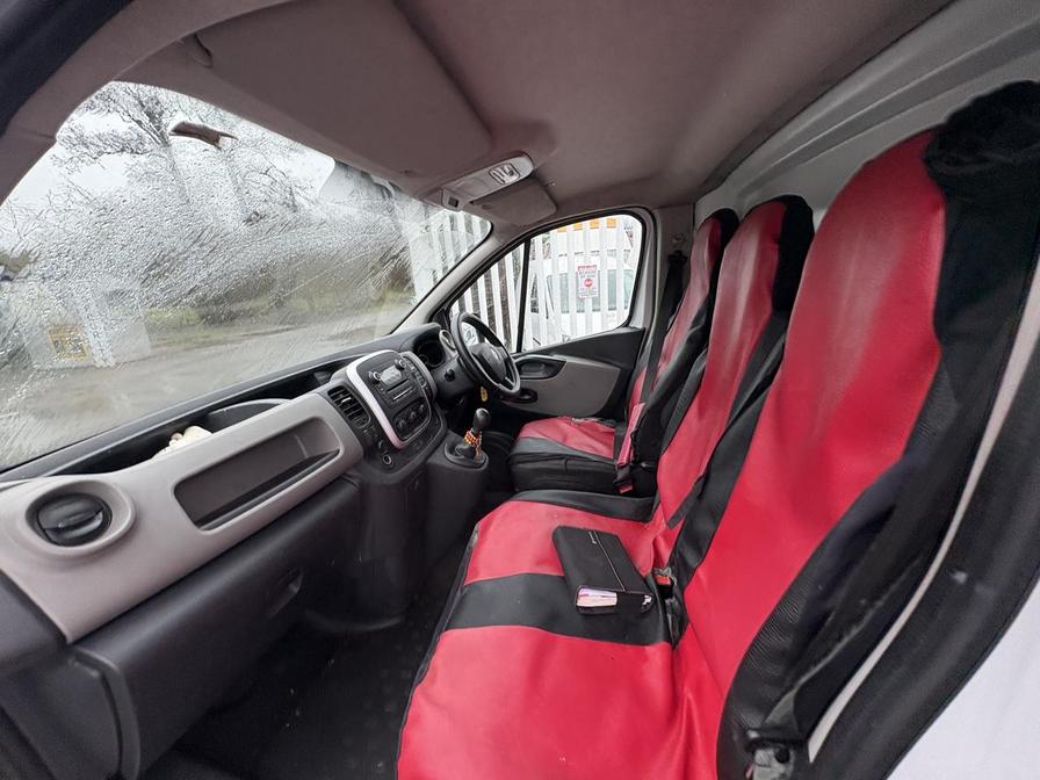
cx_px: 520
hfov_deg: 102.1
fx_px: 421
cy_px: 390
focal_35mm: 14
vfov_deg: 85.7
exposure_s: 1/99
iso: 200
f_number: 2.2
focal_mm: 2.22
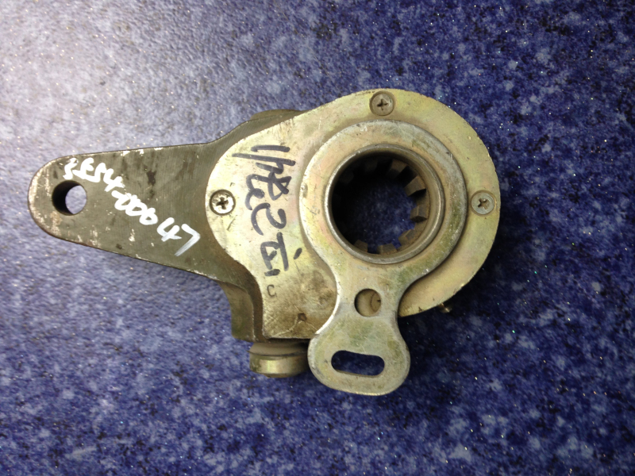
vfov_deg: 42.9
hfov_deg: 55.4
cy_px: 238
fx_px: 605
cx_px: 318
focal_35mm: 33
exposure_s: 1/20
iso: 64
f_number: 2.4
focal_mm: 4.12
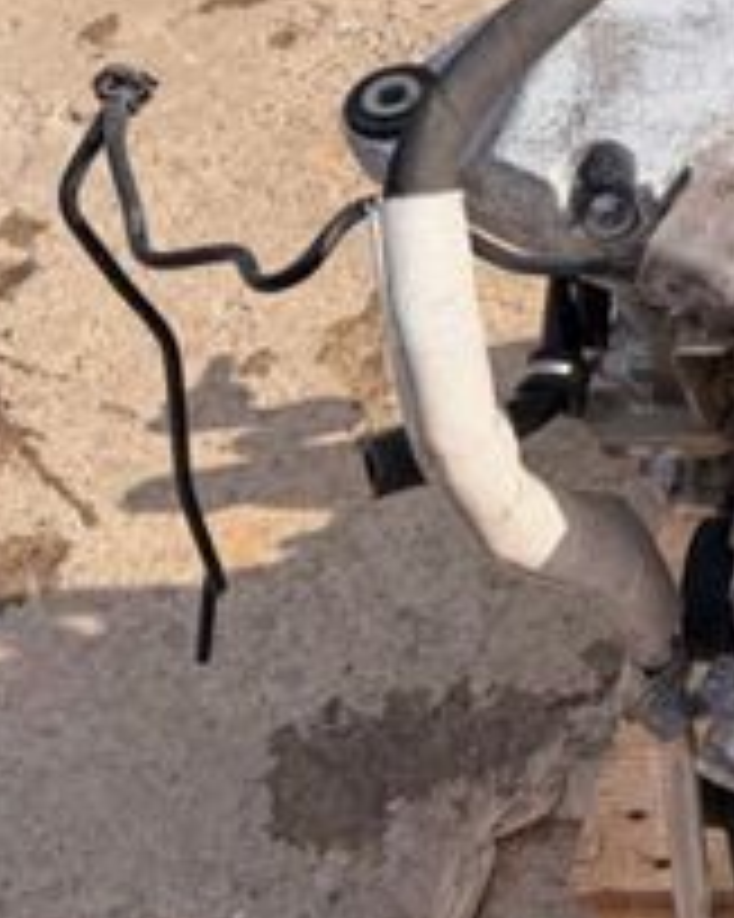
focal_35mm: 69
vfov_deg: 26.9
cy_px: 171
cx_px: 1301
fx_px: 1875
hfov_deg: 17.9
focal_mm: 6.76
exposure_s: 1/2445
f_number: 1.78
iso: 80
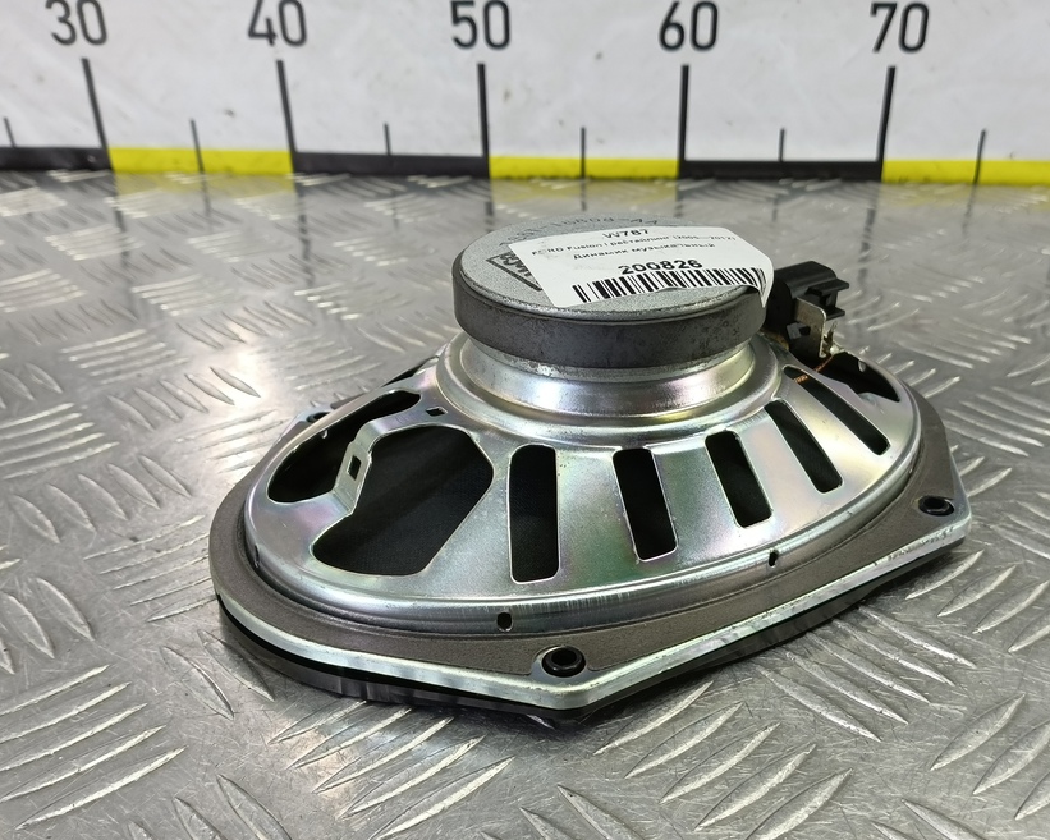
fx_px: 870
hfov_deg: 62.0
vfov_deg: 51.3
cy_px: 488
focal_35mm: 28
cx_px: 592
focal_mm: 4.11
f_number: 1.6
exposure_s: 1/50
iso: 125
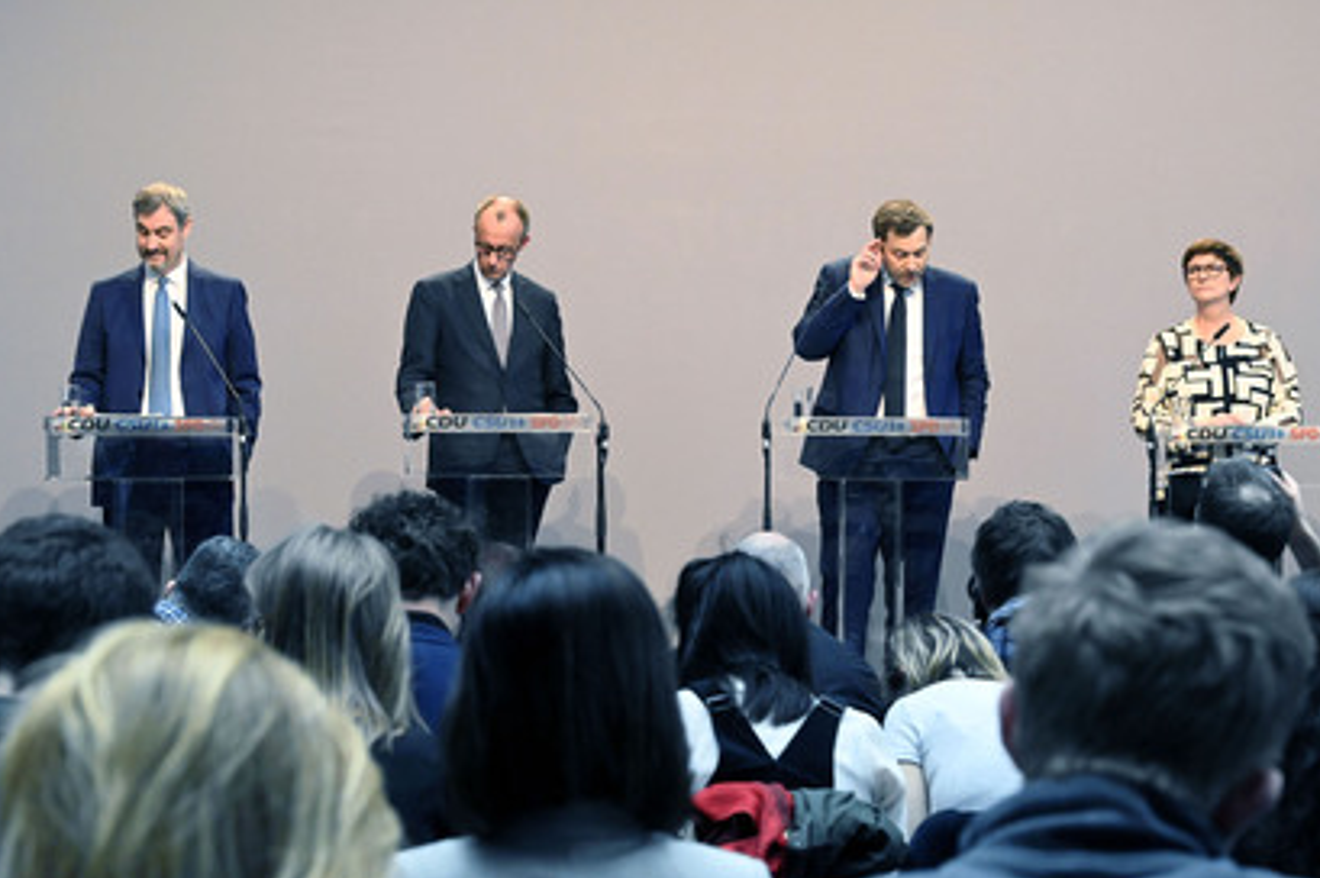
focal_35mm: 86
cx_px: 708
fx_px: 3151
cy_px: 452
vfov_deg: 15.9
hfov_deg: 23.7
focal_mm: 78
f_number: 8
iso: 12800
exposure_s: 1/640
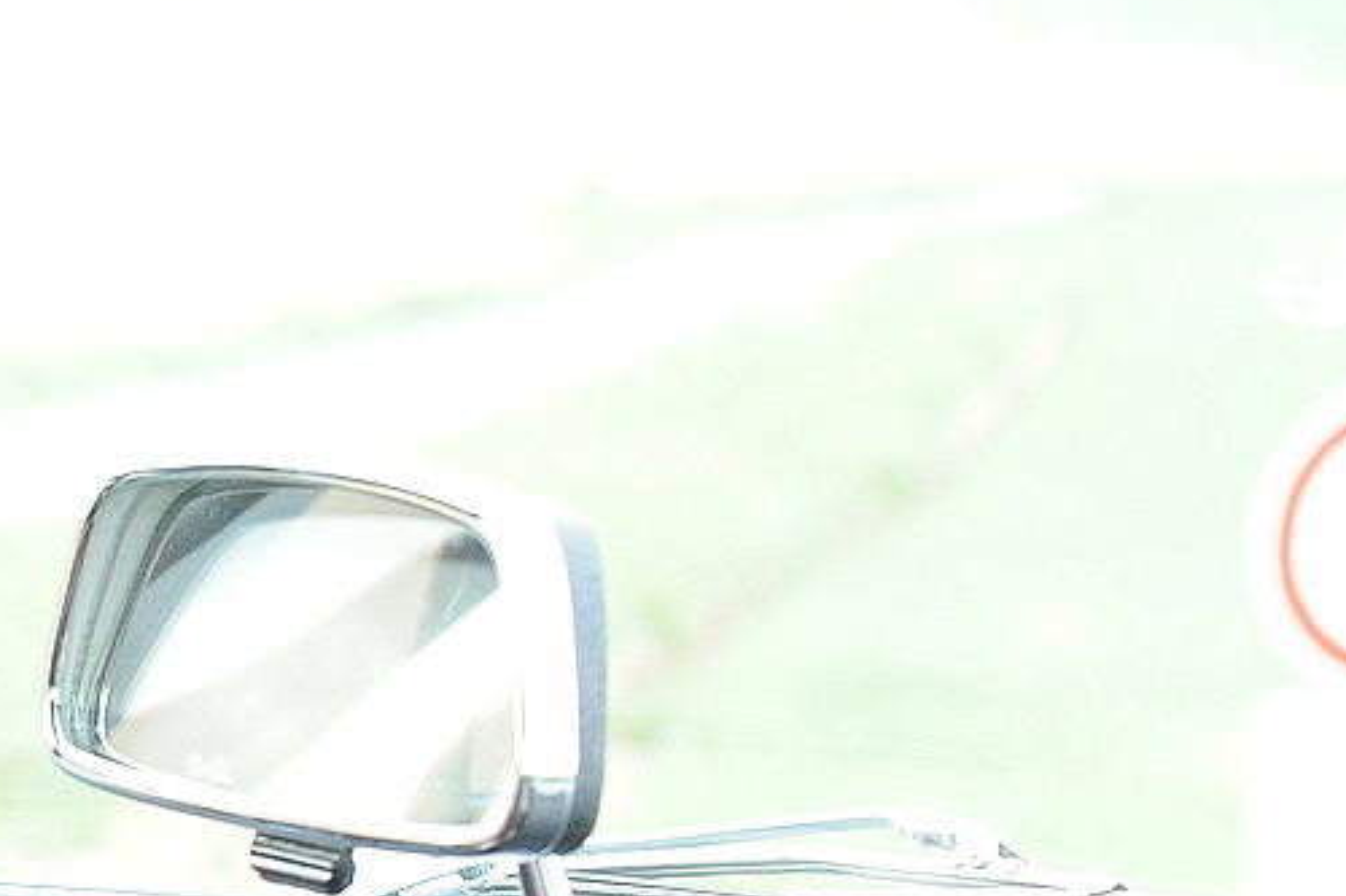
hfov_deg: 8.4
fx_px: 8970
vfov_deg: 5.6
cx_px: -810
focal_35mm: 240
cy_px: 1617
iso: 2500
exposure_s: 1/250
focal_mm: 60
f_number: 8
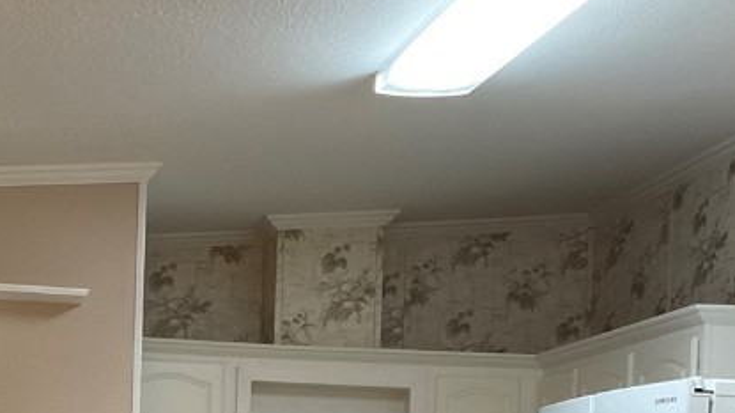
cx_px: 163
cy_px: 539
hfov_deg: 26.8
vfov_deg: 14.8
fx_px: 1519
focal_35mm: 78
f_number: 1.8
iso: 160
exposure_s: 1/60
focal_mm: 3
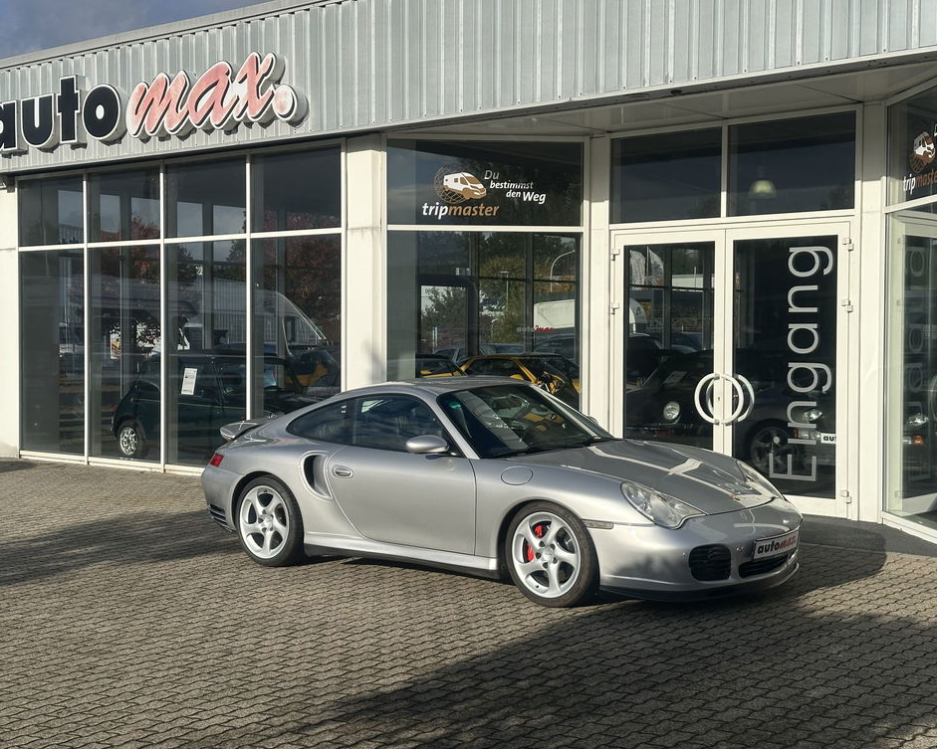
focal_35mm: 51
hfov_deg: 36.7
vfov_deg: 29.7
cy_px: 379
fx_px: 1414
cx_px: 468
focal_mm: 6.86
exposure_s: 1/7092
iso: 64
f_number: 1.78
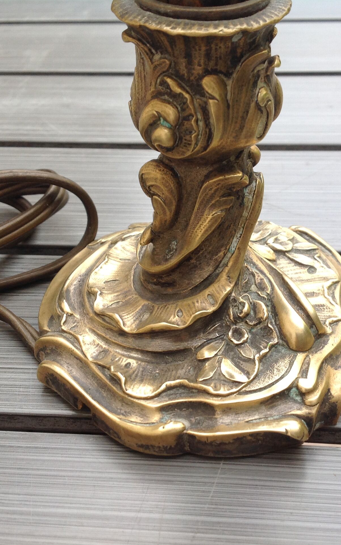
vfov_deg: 40.3
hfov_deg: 25.8
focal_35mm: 50
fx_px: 743
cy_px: 274
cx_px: 213
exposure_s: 1/451
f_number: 2.4
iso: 50
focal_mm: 4.28
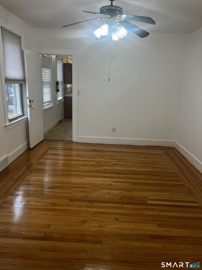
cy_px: 135
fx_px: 202
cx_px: 101
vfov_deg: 67.3
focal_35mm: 26
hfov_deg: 53.1
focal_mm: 5.1
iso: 125
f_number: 1.6
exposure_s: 1/120
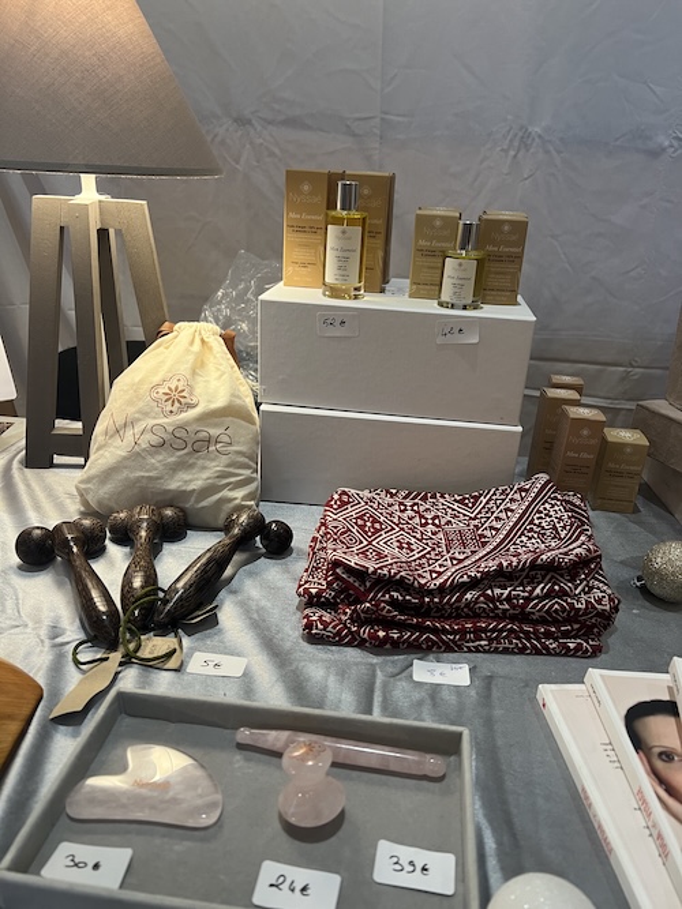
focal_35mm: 26
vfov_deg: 67.3
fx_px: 683
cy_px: 454
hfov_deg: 53.0
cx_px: 341
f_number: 1.5
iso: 100
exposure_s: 1/50
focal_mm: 5.7
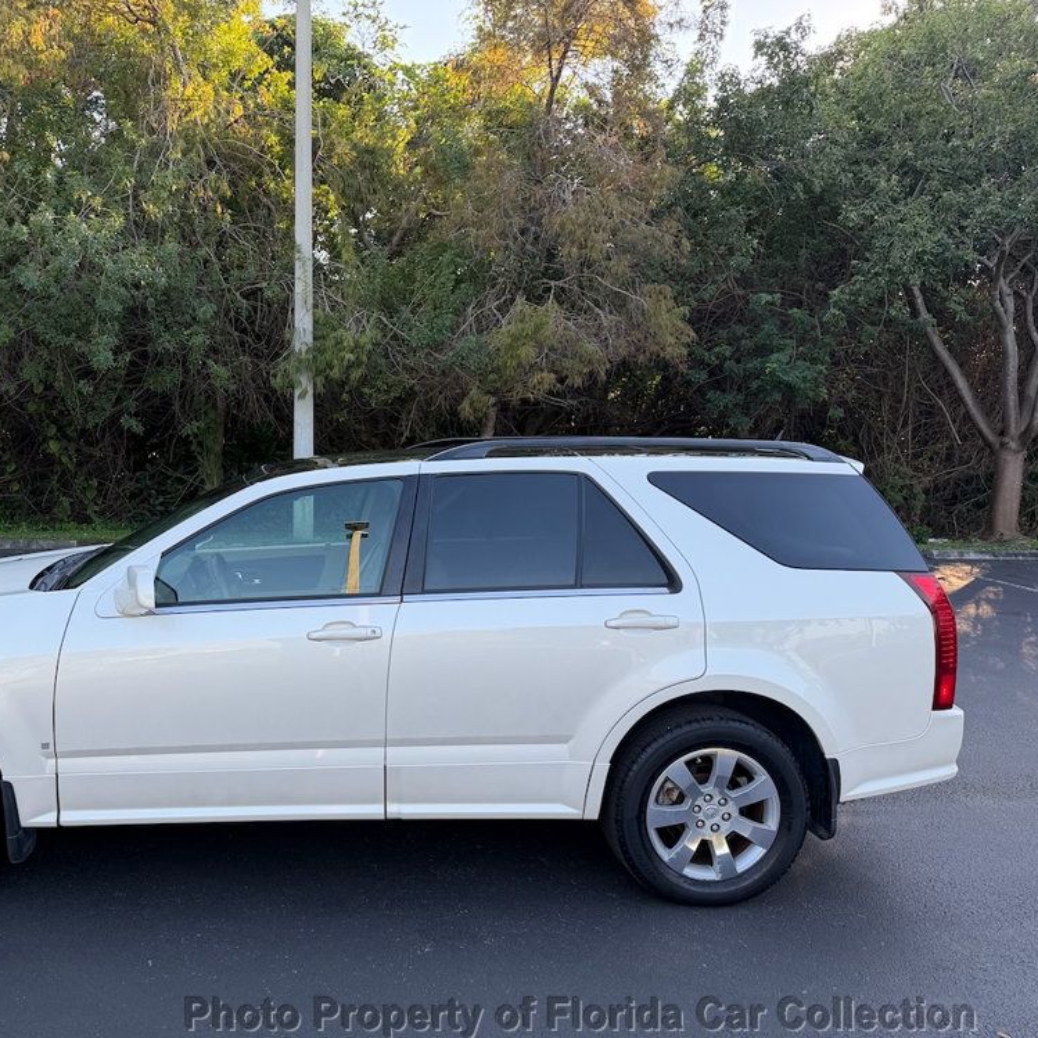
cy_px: 529
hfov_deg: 54.4
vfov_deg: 55.6
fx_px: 984
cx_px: 338
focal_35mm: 29
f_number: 1.78
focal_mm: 6.76
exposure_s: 1/532
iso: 80
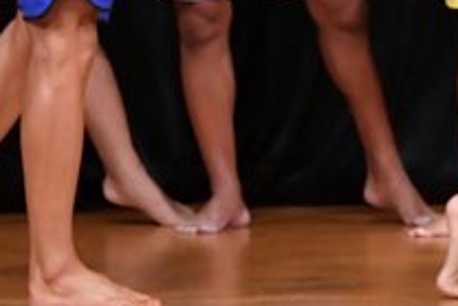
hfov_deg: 2.1
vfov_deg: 1.4
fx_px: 12794
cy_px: -75
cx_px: 69
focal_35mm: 1005
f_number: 5.6
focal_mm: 180
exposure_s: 1/400
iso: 5000
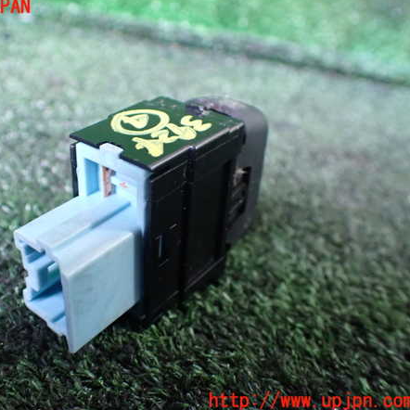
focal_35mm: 36
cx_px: 140
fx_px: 482
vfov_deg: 46.0
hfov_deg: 45.4
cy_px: 204
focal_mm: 5.4
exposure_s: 1/40
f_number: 2.3
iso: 800
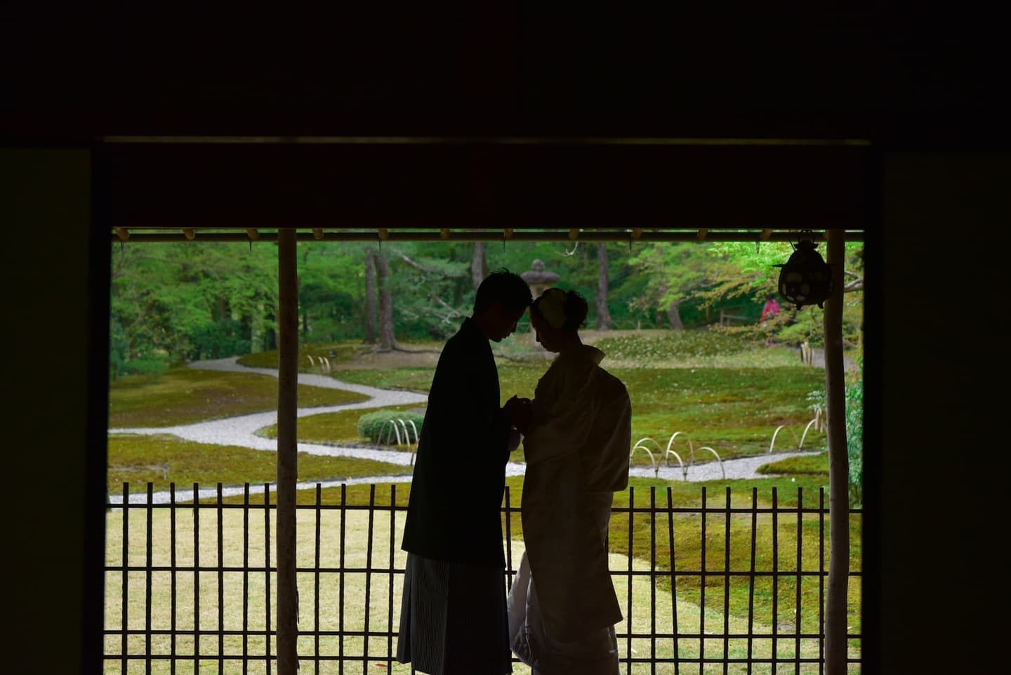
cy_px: 338
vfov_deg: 19.5
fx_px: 1966
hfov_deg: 28.8
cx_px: 506
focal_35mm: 70
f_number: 5.6
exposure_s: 1/1600
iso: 2000
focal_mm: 70
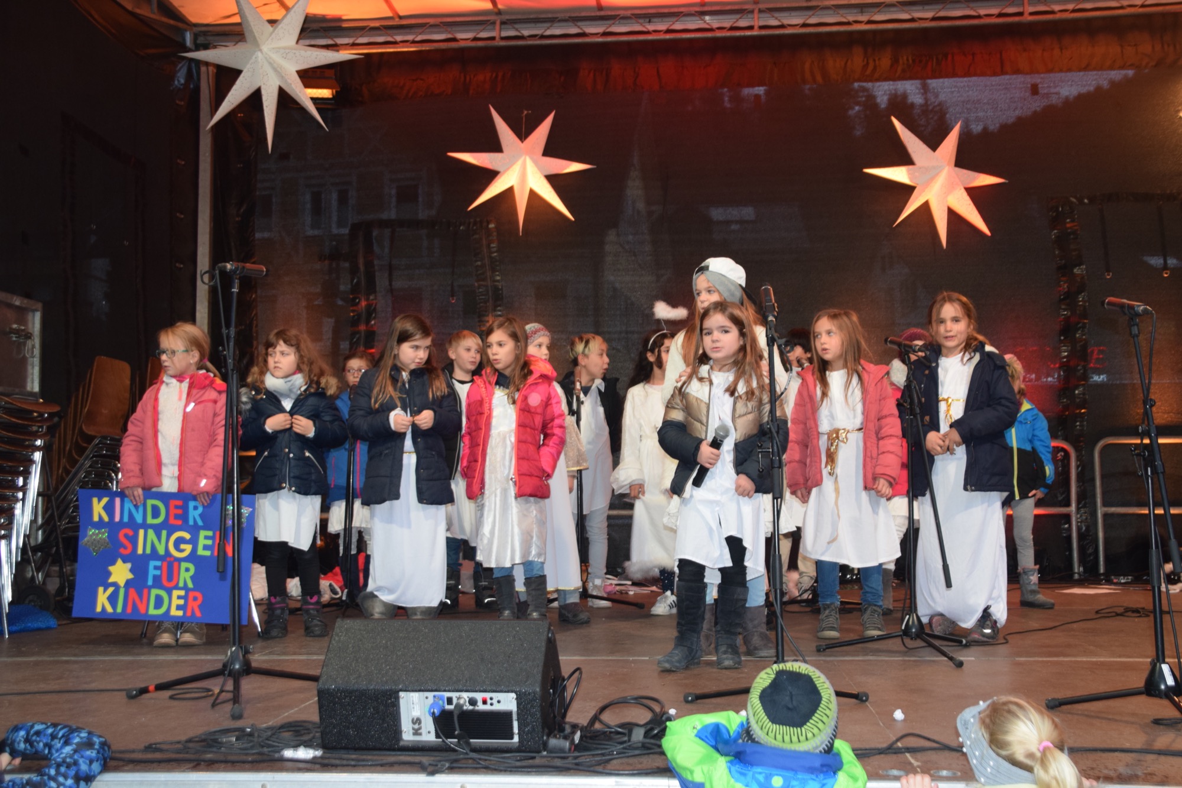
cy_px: 394
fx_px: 1330
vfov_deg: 33.0
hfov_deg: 47.9
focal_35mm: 40
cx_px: 591
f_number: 4
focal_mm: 27
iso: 800
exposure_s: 1/60
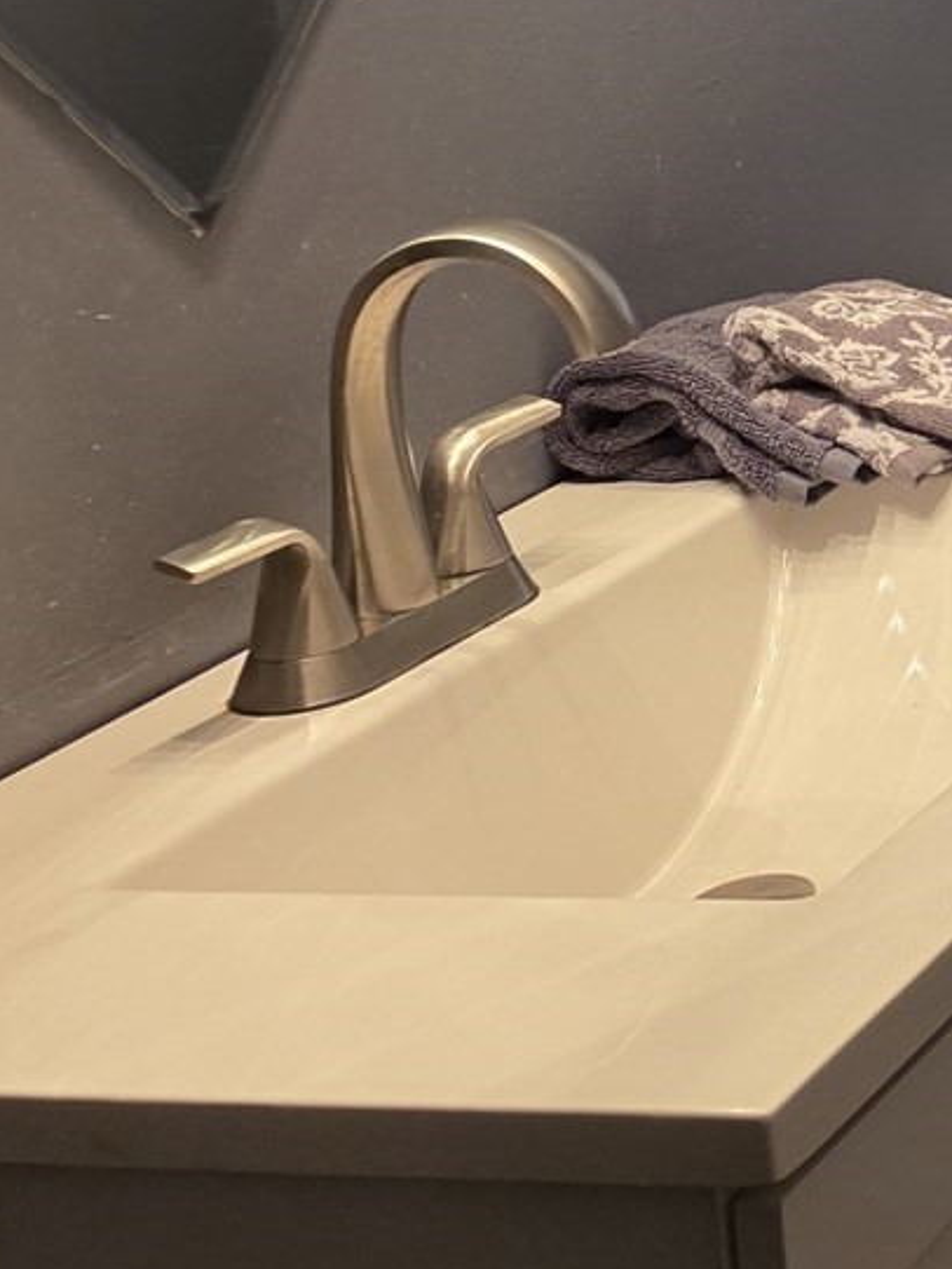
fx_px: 3189
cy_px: -183
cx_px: 1892
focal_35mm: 87
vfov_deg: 21.2
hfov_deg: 14.3
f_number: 1.7
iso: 400
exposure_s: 1/120
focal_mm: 6.25
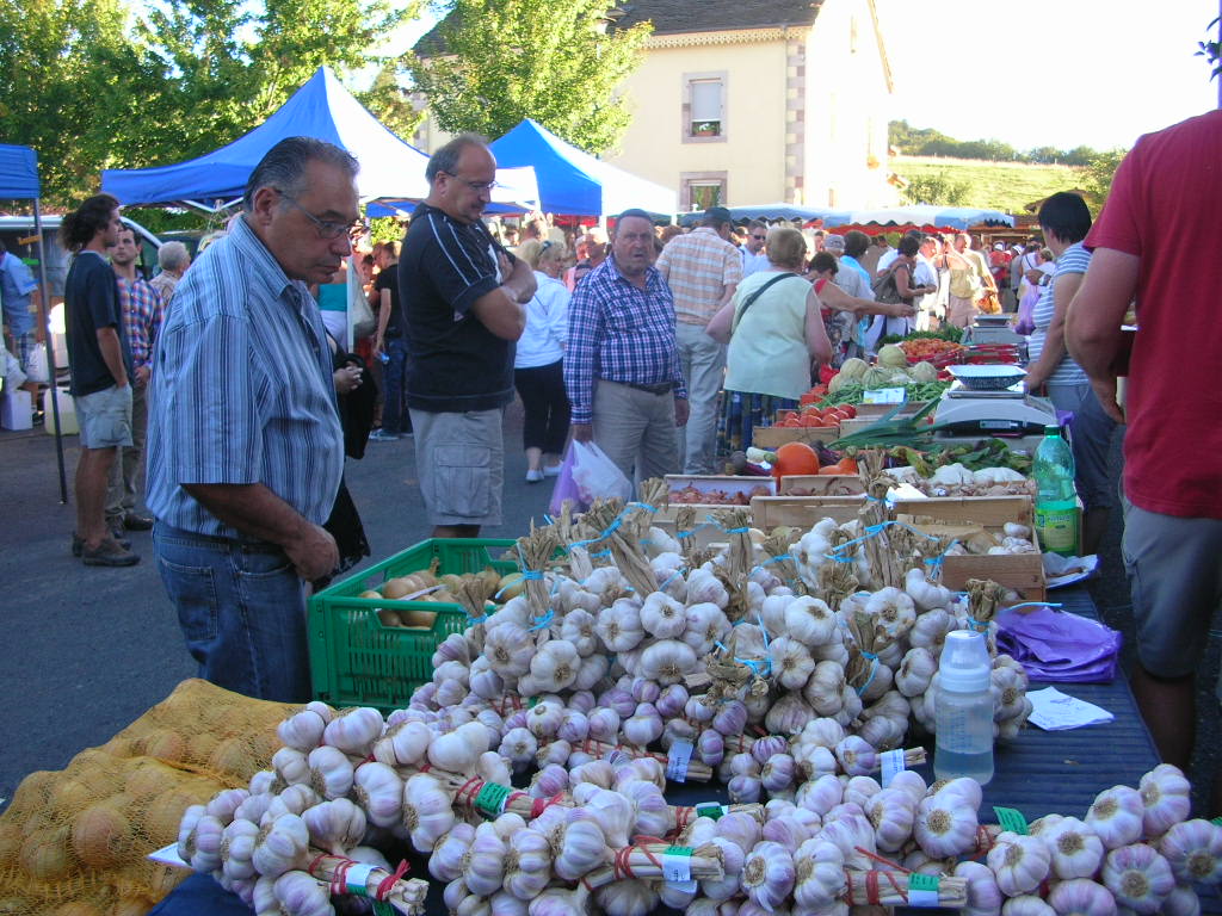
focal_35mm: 35
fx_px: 1236
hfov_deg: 52.6
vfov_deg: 40.7
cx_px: 611
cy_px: 458
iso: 50
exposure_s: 1/93.3
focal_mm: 5.8
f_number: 2.8
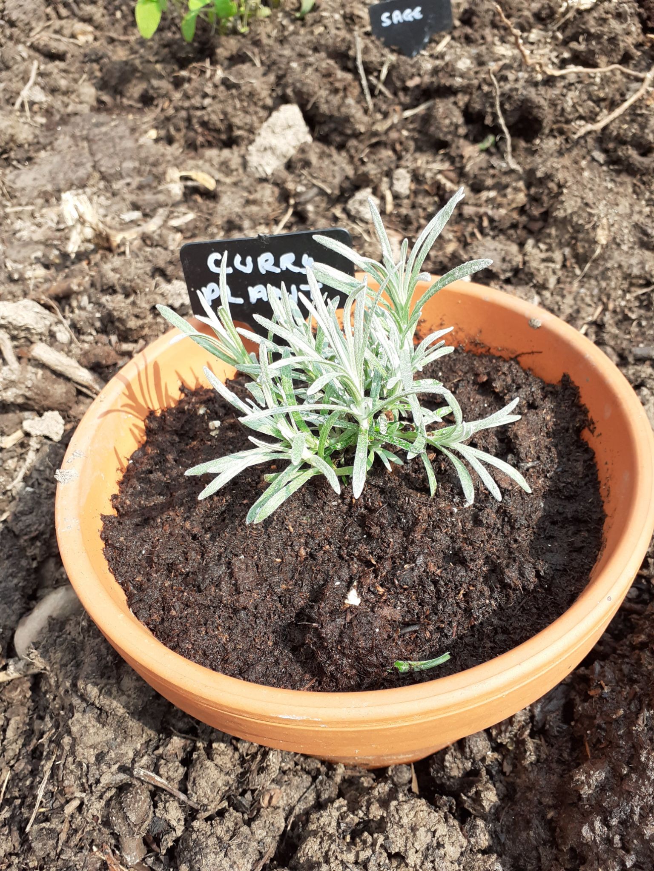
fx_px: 680
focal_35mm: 27
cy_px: 436
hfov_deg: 51.4
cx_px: 327
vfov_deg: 65.3
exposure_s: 1/516
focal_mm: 3.6
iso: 40
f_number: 1.9
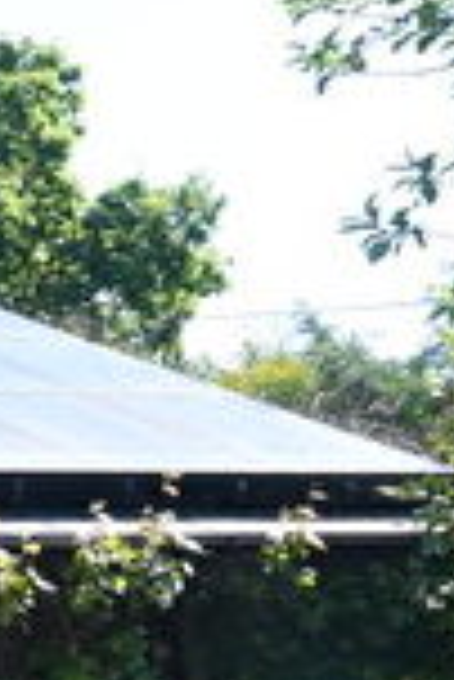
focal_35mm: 90
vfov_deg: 22.2
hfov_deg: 11.8
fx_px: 1704
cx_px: -688
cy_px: 540
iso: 400
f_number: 8
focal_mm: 13
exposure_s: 1/250
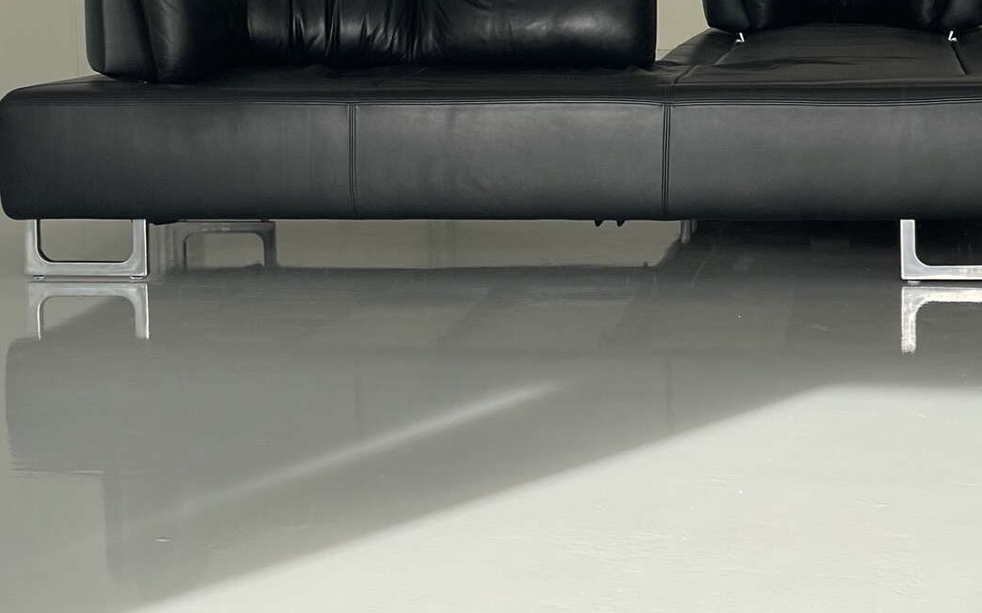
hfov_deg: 24.6
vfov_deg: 15.5
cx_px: 533
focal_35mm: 84
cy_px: 154
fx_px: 2248
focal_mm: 6
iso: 25
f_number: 2
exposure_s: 1/223
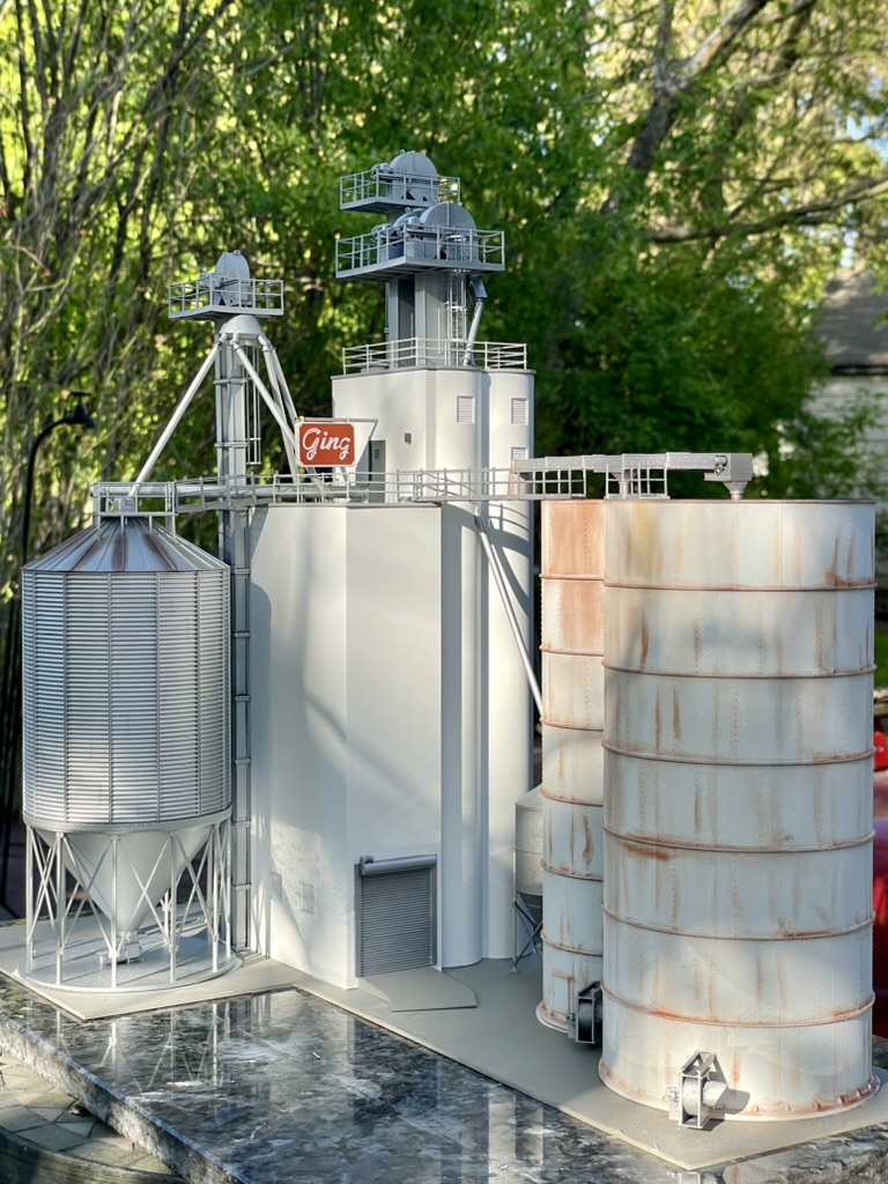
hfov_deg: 28.0
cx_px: 444
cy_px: 592
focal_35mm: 52
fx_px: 1779
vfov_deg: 36.8
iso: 25
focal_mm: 6
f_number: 2
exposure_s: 1/318
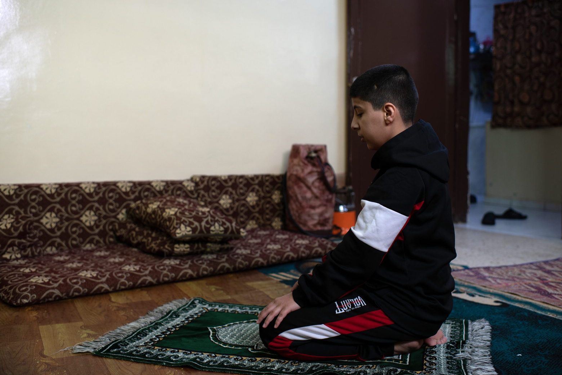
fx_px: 562
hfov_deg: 53.1
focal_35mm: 36
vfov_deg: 36.9
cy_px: 187
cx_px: 277
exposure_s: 1/100
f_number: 2.8
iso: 160
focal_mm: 35
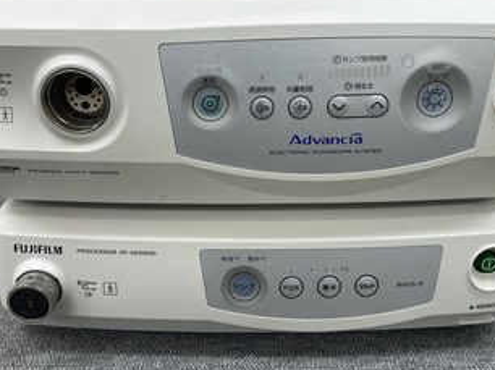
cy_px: 141
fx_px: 486
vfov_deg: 41.5
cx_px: 246
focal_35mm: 34
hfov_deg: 54.0
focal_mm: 4.2
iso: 50
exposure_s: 1/120
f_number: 1.6
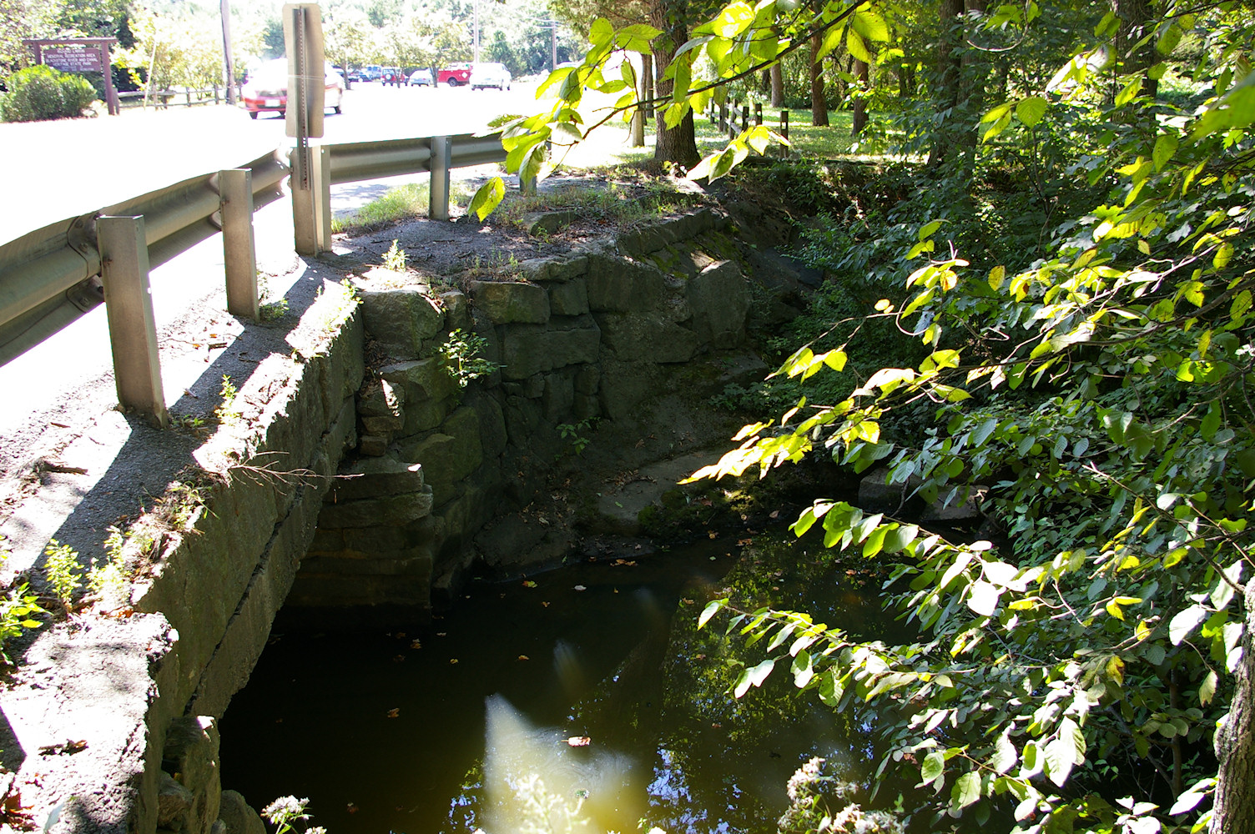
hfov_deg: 59.5
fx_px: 1097
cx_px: 628
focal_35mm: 32
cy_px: 417
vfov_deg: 41.6
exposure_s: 1/45
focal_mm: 21
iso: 200
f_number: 5.6
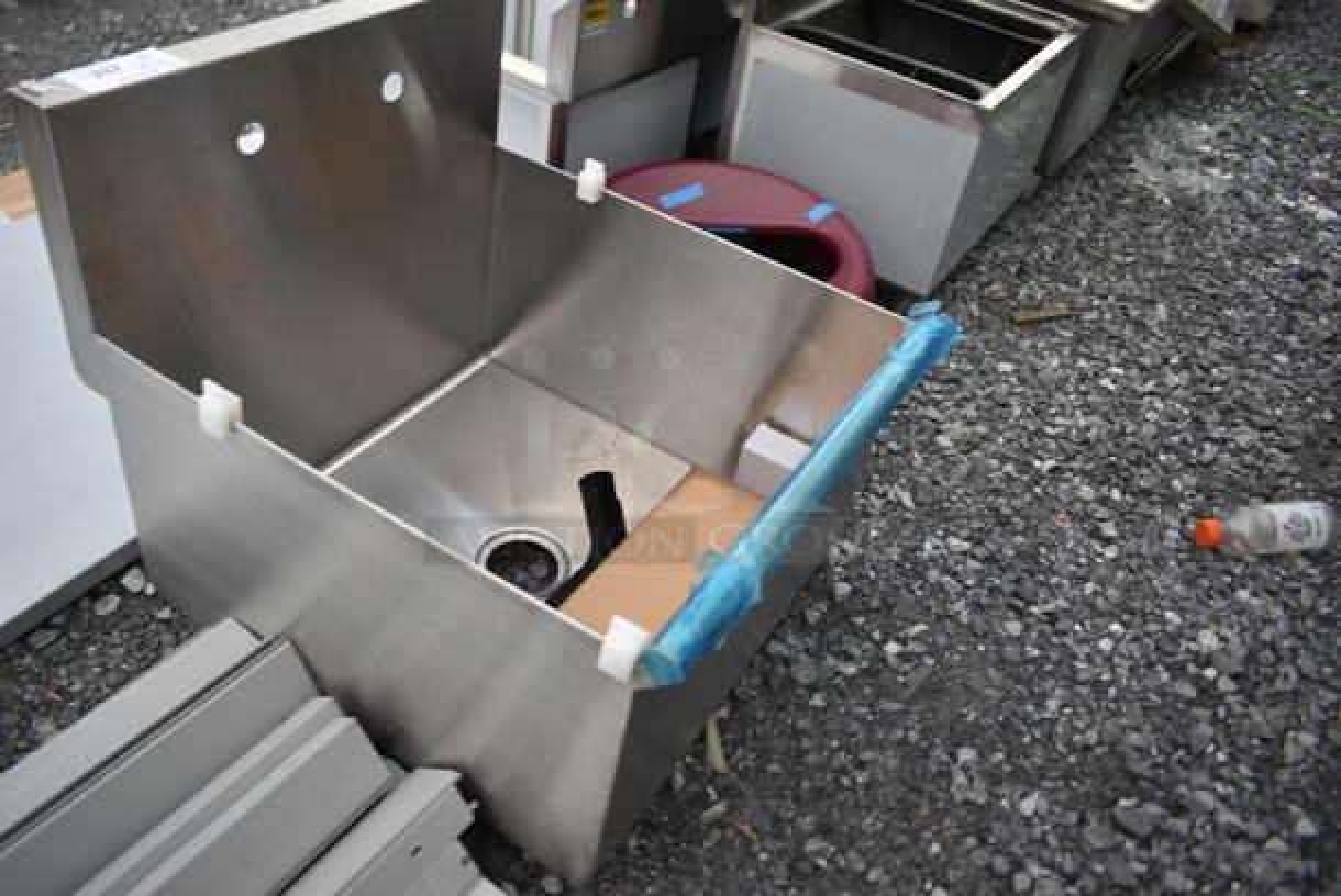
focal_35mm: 27
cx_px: 670
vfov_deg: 48.0
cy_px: 448
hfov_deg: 67.3
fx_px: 1007
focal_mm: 18
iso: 100
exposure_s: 1/80
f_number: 4.5
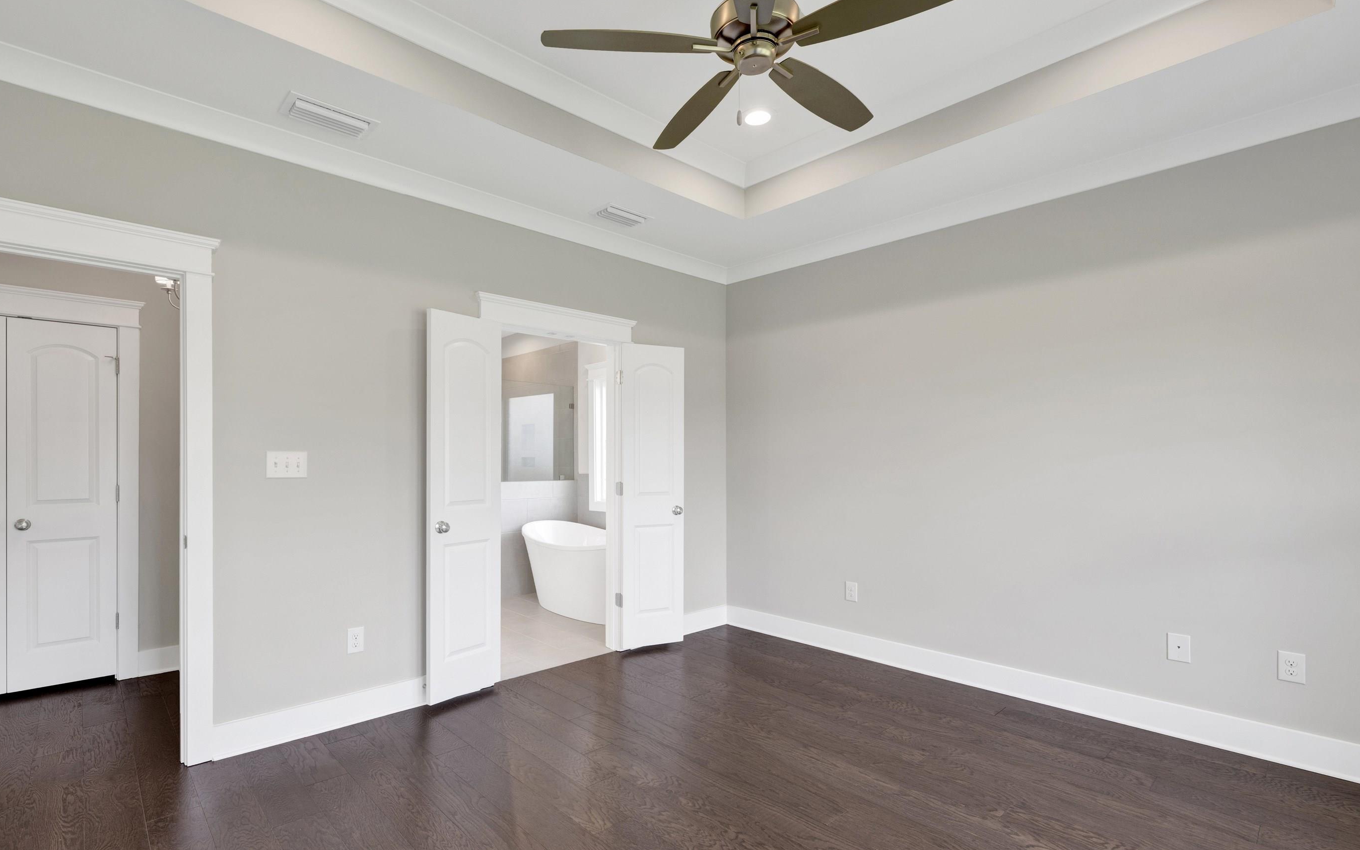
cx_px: 629
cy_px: 458
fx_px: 593
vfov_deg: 71.1
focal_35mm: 16
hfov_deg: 97.6
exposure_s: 1/15
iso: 400
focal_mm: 14
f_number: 11
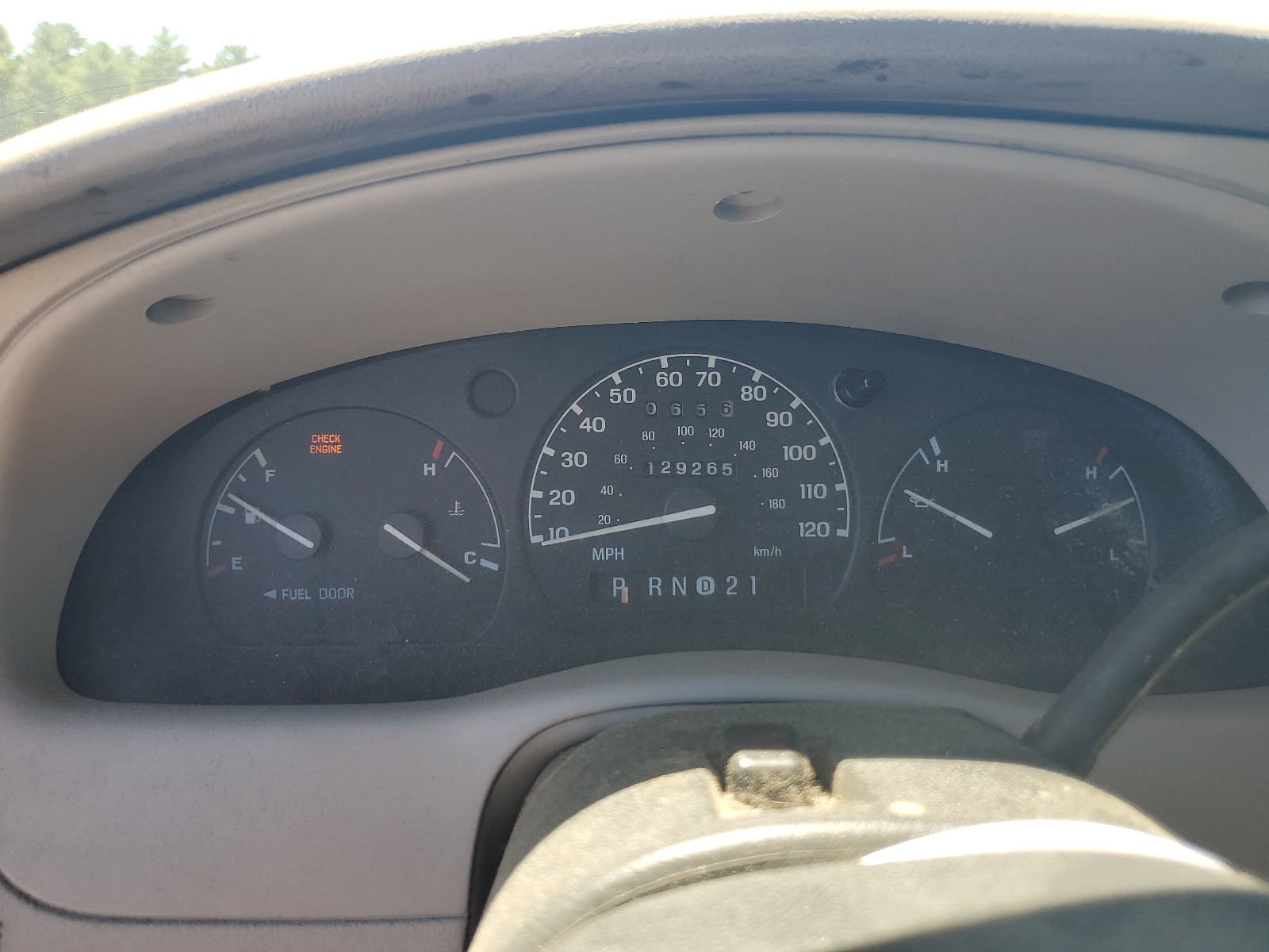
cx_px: 634
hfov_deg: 67.3
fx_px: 953
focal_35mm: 26
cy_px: 476
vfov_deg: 53.1
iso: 50
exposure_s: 1/303
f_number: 1.5
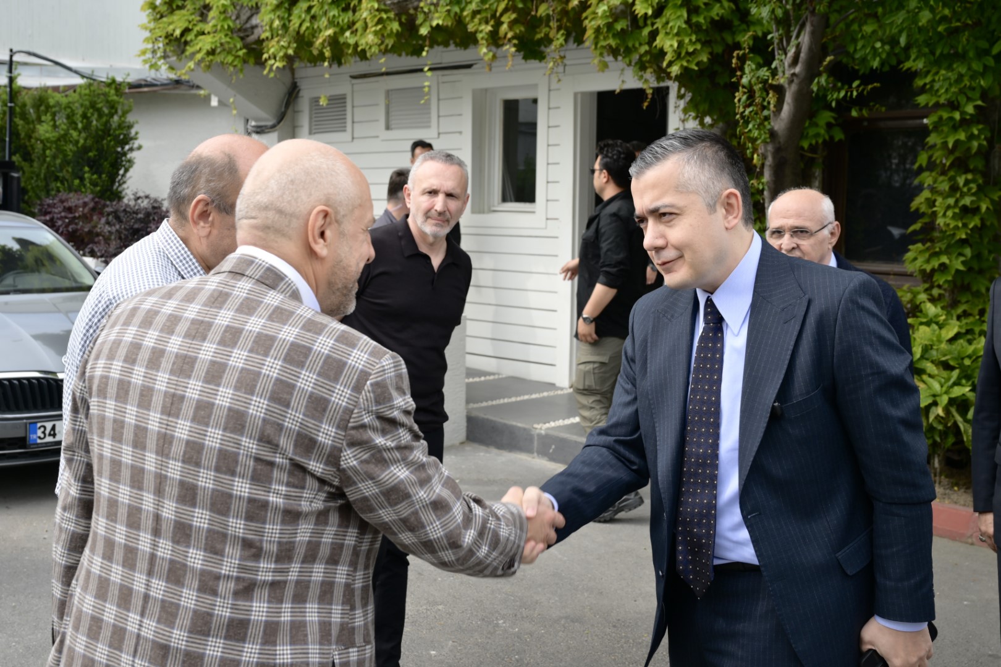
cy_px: 334
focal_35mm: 35
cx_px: 500
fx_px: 973
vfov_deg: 37.9
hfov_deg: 54.4
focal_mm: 35
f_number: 5.6
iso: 100
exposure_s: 1/200
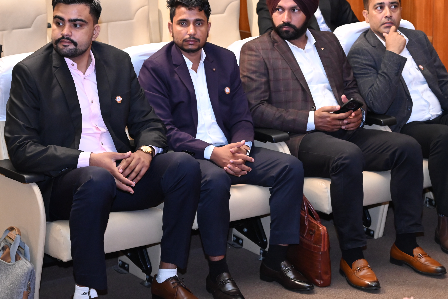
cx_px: 277
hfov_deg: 22.1
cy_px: 125
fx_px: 1145
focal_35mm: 92
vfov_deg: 14.9
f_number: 5.6
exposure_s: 1/125
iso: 2500
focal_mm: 63
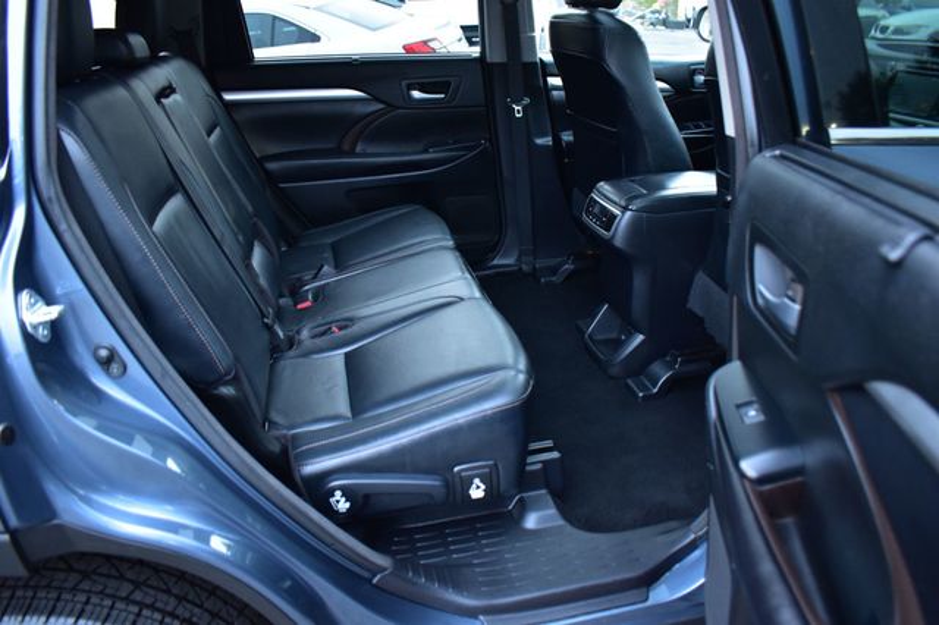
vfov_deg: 47.9
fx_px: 704
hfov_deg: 67.4
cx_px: 470
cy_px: 312
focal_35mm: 27
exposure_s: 1/3
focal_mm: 18
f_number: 3.5
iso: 1600
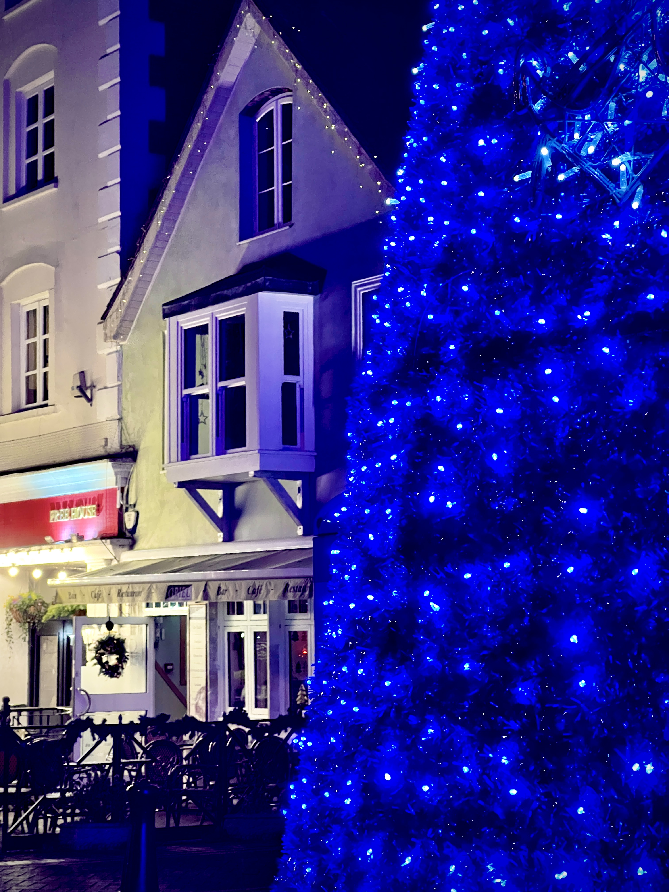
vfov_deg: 25.3
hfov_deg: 19.1
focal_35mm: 77
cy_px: 446
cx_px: 334
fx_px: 1984
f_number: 2.8
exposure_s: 1/50
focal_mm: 9
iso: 640
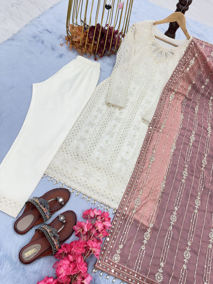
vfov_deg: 71.6
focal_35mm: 24
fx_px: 197
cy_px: 142
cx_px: 106
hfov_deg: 56.8
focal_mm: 6.76
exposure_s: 1/100
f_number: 1.78
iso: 64
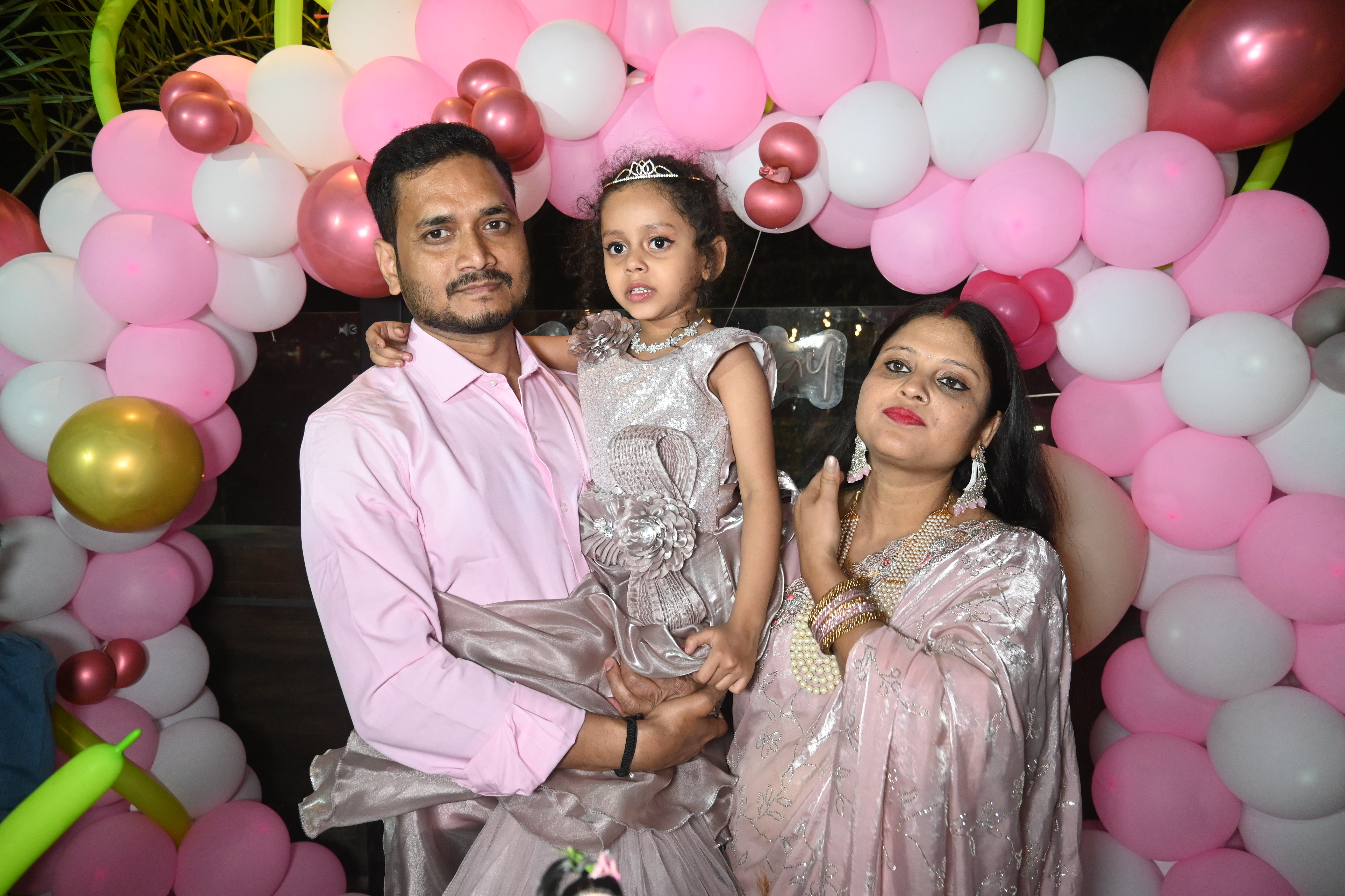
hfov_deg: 73.7
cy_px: 448
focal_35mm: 24
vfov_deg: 53.1
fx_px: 897
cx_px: 672
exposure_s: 1/125
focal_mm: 16
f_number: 3.5
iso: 1600
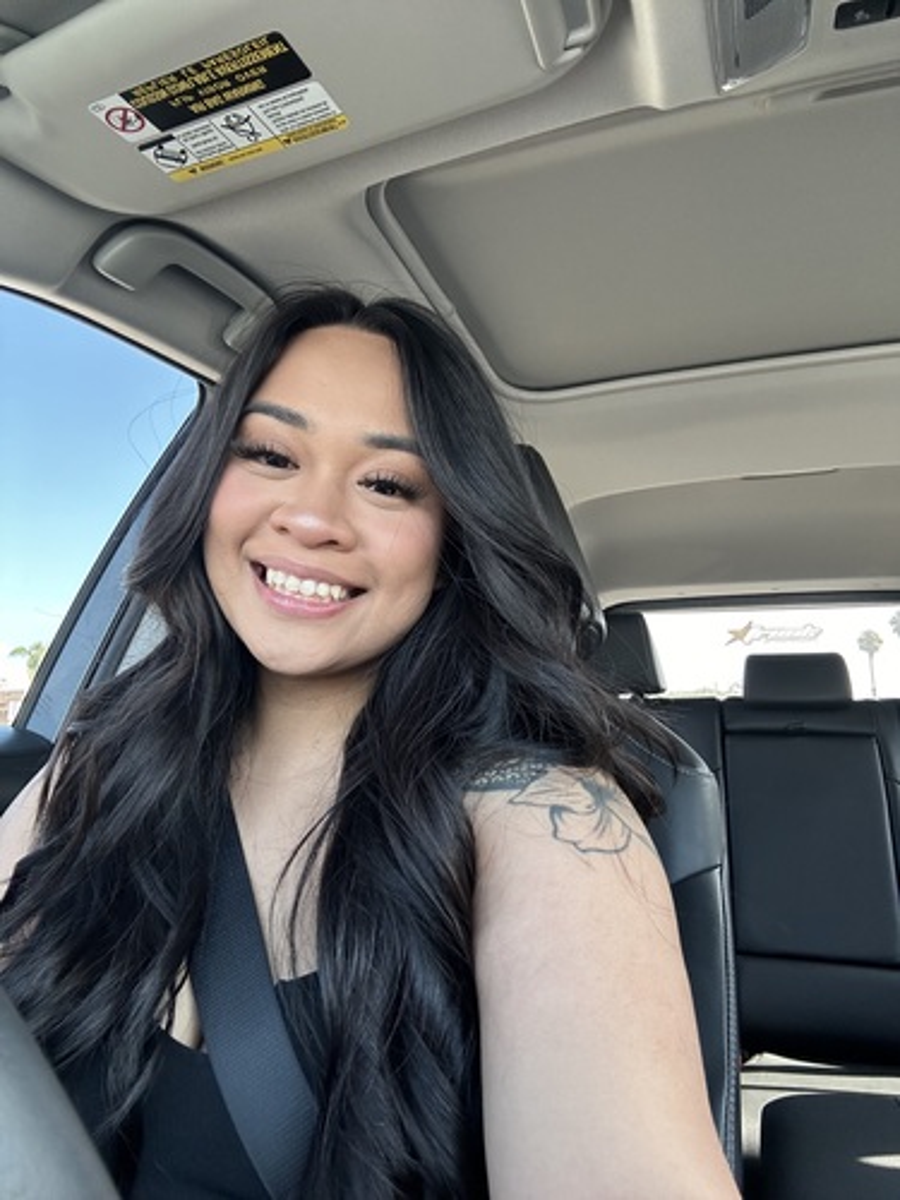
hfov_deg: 58.9
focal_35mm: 23
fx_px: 797
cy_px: 600
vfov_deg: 73.9
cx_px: 450
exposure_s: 1/121
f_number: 1.9
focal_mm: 2.69
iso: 80
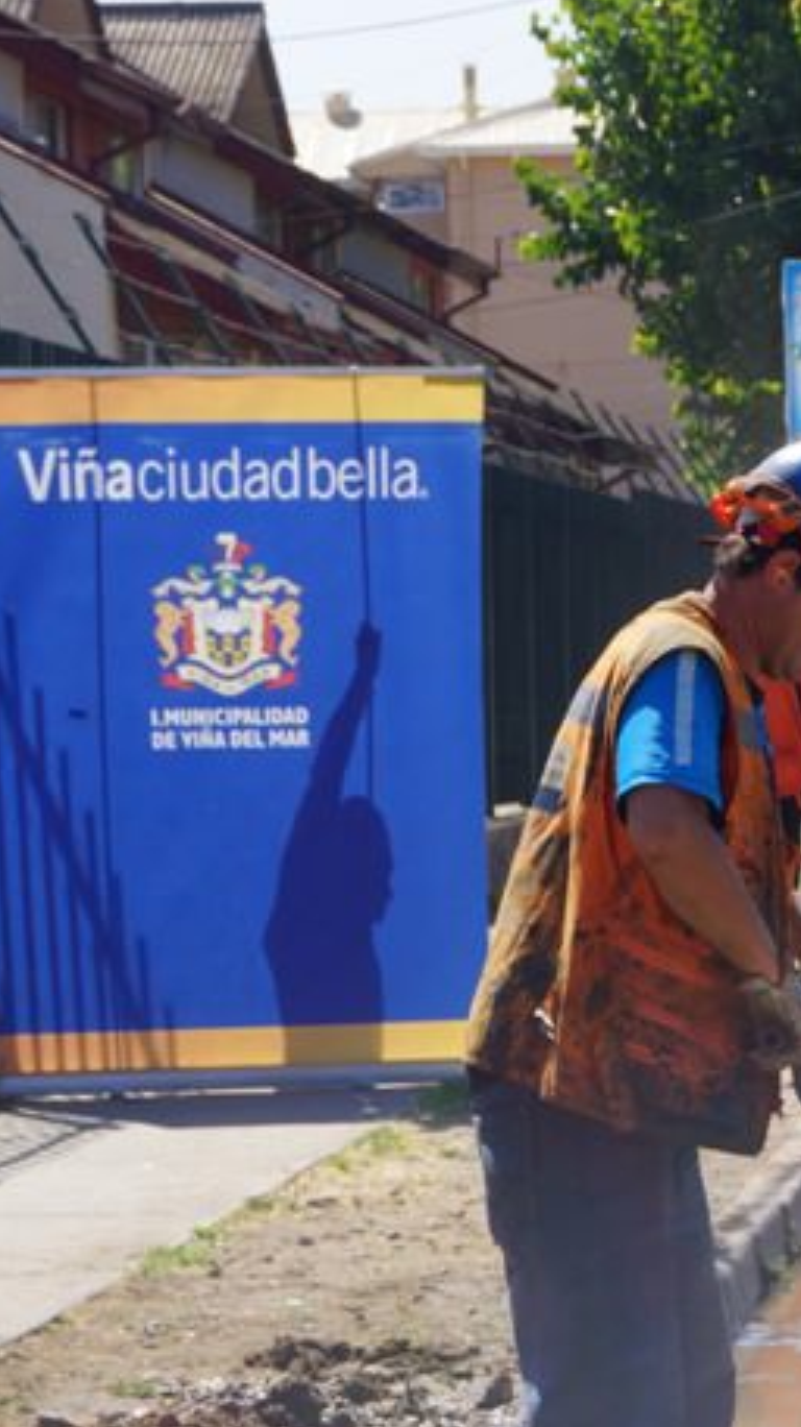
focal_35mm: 194
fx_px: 7343
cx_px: 1395
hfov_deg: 6.1
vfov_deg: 11.1
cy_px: 1062
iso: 100
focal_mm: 55
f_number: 13
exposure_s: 1/160
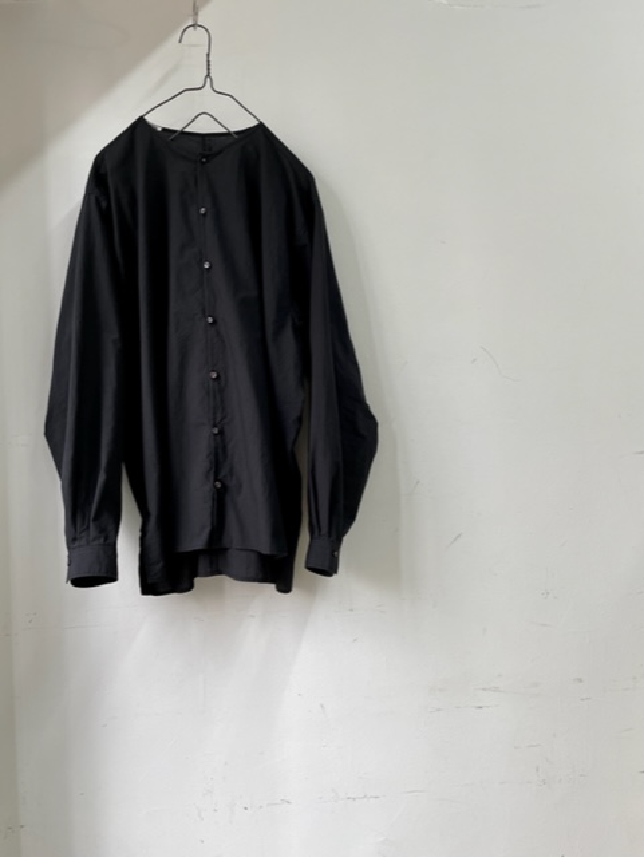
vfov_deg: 67.3
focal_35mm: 26
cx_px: 322
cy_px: 428
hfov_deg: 53.1
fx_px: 644
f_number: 1.6
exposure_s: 1/100
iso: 50
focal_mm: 4.2
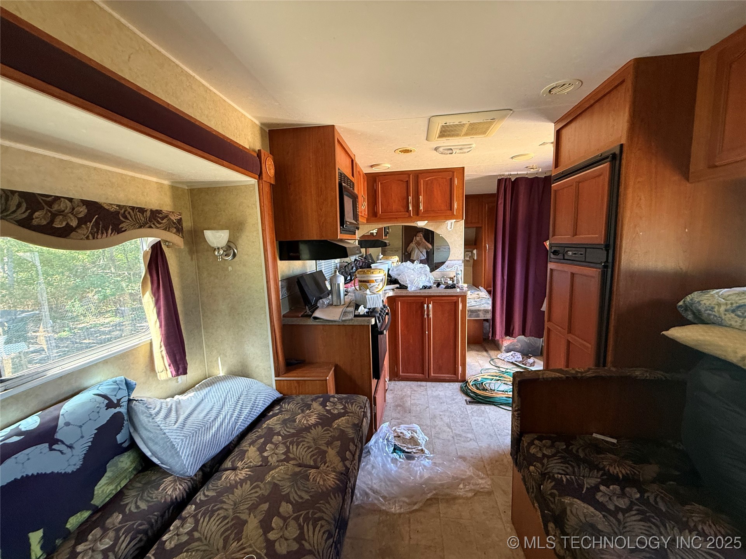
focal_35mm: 14
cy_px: 280
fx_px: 302
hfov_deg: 102.1
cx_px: 373
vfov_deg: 85.7
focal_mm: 2.22
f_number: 2.2
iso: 250
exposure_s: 1/26
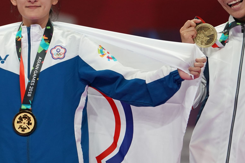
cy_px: 79
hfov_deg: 3.5
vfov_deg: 2.3
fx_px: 4042
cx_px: 33
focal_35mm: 594
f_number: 4
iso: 2000
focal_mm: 262
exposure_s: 1/500
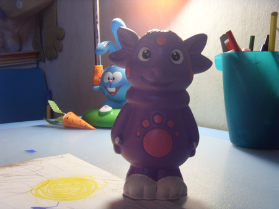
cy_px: 104
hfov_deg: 47.8
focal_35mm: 39
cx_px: 140
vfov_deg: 36.9
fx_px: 315
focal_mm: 6.6
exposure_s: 1/45
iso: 200
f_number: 3.5
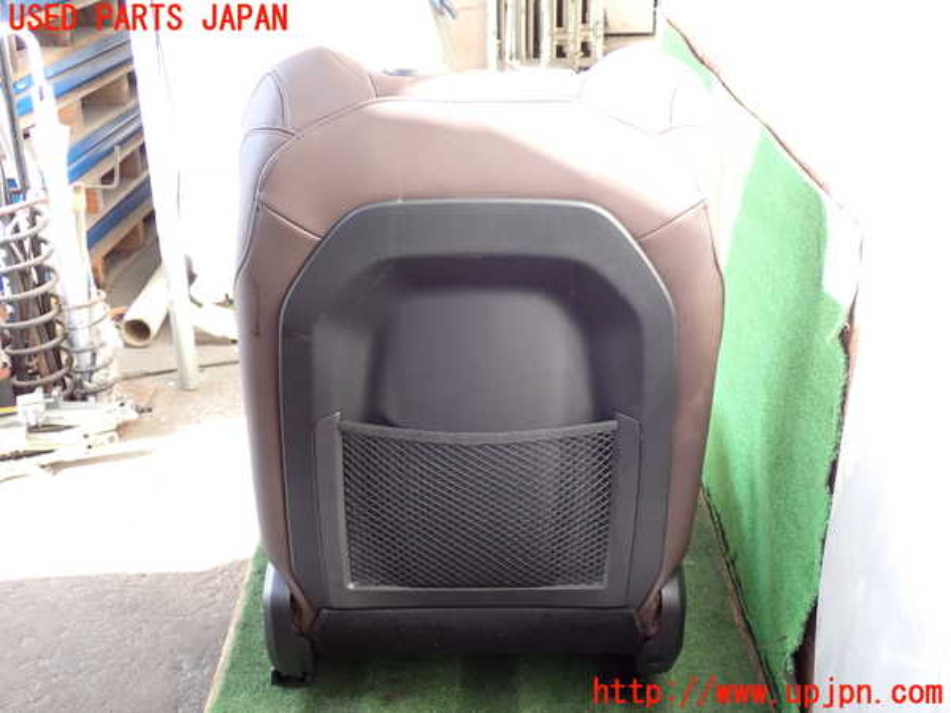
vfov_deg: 32.9
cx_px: 476
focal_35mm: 44
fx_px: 1209
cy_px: 356
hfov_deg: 42.9
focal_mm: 7.84
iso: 400
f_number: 2.9
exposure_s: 1/125
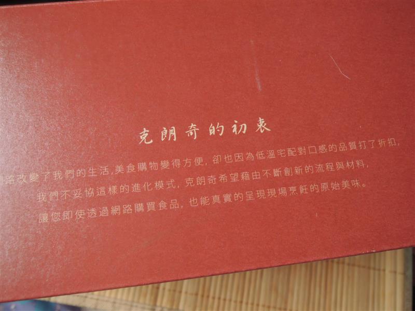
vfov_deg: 56.8
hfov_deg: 71.6
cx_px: 208
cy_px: 156
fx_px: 288
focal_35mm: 24
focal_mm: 4.3
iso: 400
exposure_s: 1/15
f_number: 2.8
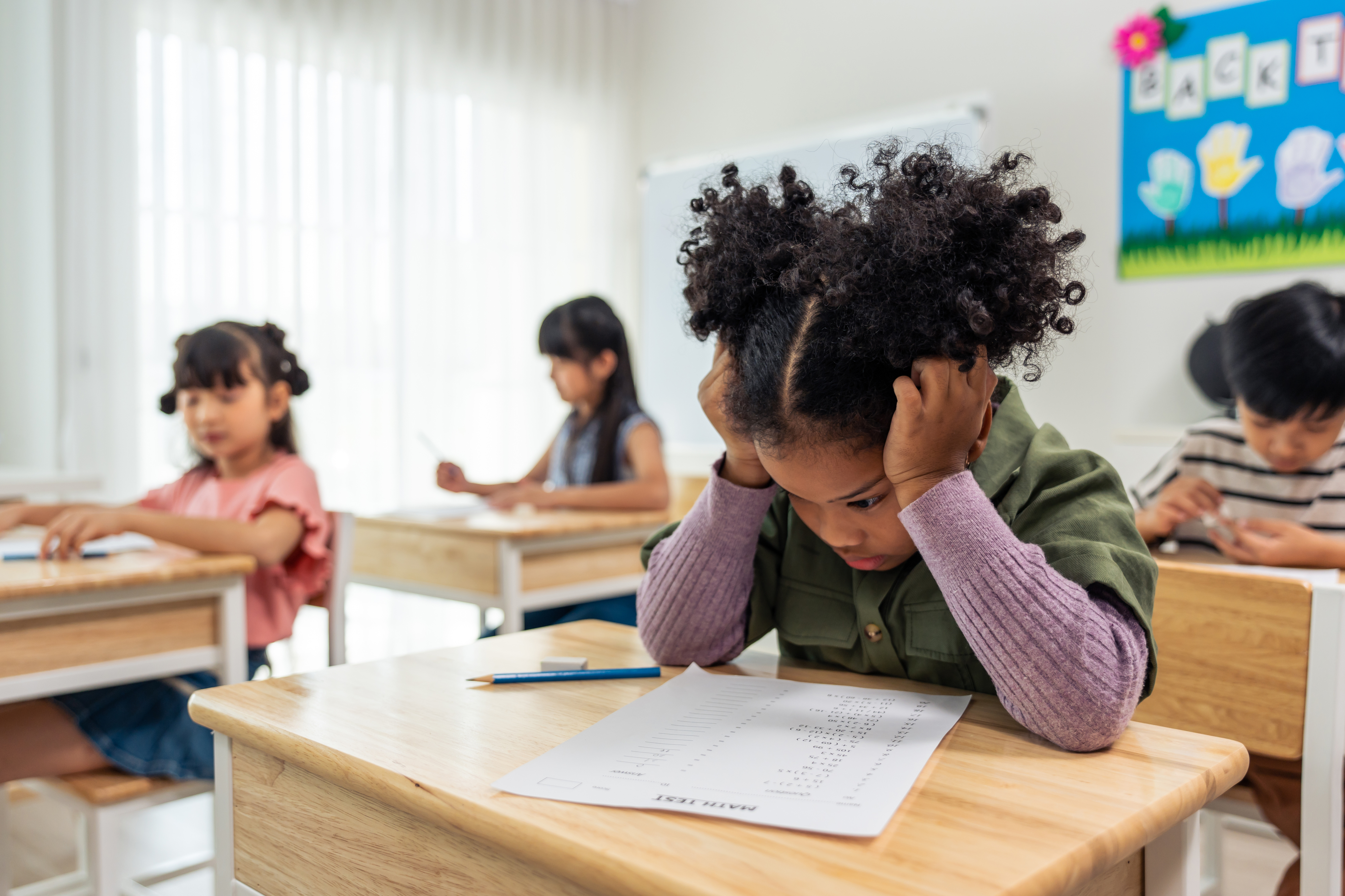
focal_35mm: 30
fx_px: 1121
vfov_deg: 43.6
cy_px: 448
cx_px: 672
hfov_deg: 61.9
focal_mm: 30
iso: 250
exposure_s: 1/320
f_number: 2.8
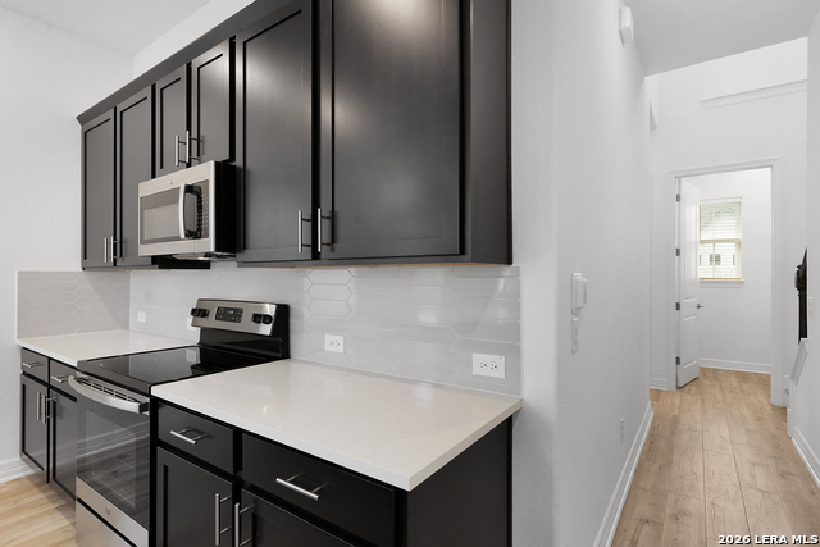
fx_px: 387
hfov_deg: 93.3
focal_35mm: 17
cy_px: 274
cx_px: 410
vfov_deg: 70.5
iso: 100
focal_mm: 17
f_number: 9
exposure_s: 1/4
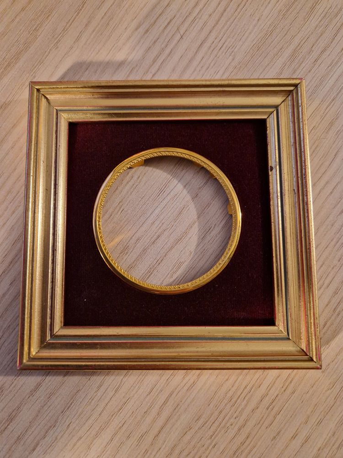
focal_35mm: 23
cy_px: 229
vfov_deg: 73.9
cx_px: 172
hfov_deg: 58.9
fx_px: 304
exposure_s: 1/50
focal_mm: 5.4
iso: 640
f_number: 1.8
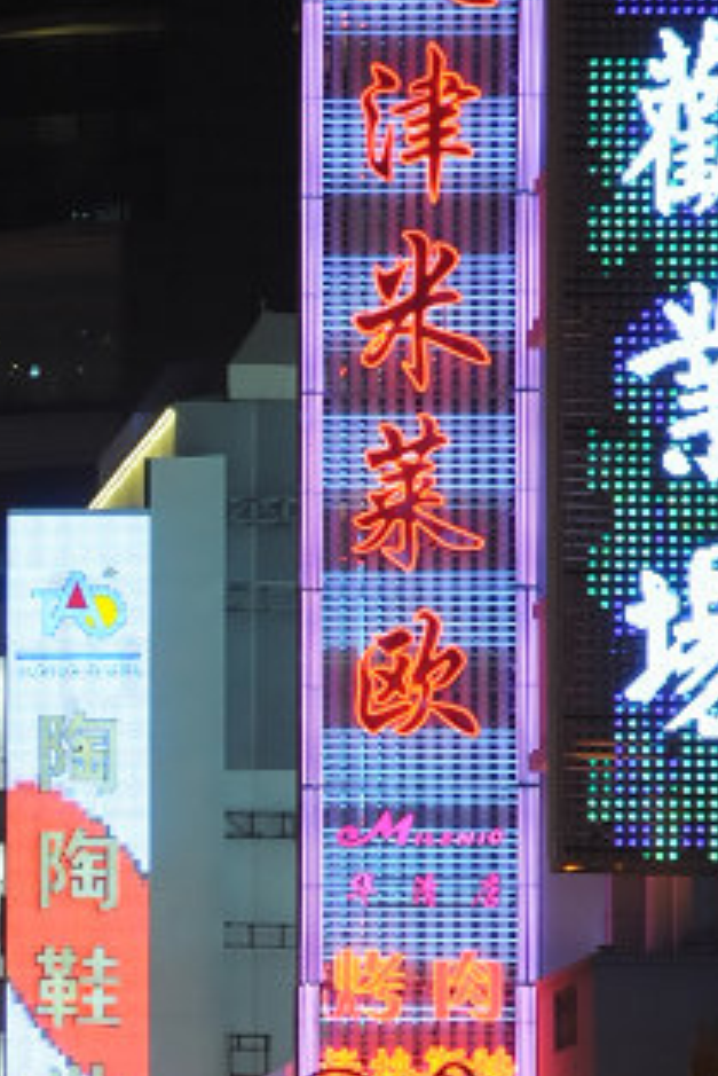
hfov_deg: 4.5
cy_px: 822
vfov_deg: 6.7
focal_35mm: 305
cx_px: -134
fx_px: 9120
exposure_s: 1/40
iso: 800
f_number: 5.6
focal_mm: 85
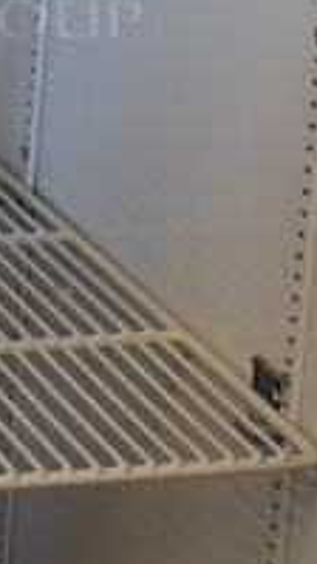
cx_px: -147
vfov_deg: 12.2
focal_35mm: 173
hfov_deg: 6.9
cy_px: -98
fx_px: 2584
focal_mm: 24
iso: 1250
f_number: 4
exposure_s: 1/125
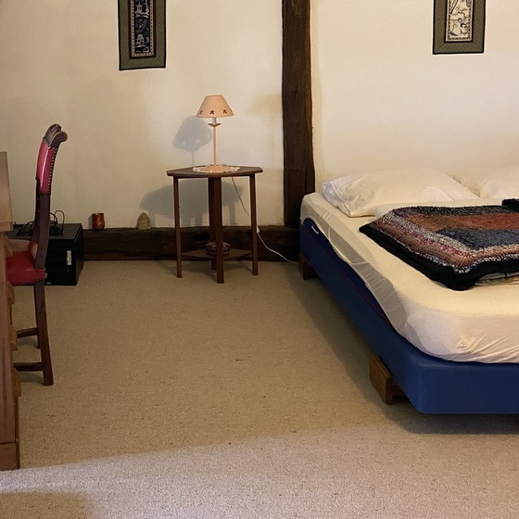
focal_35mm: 42
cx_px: 102
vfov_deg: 39.6
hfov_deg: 38.5
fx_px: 712
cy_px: 174
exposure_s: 1/50
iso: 500
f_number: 1.8
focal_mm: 4.25
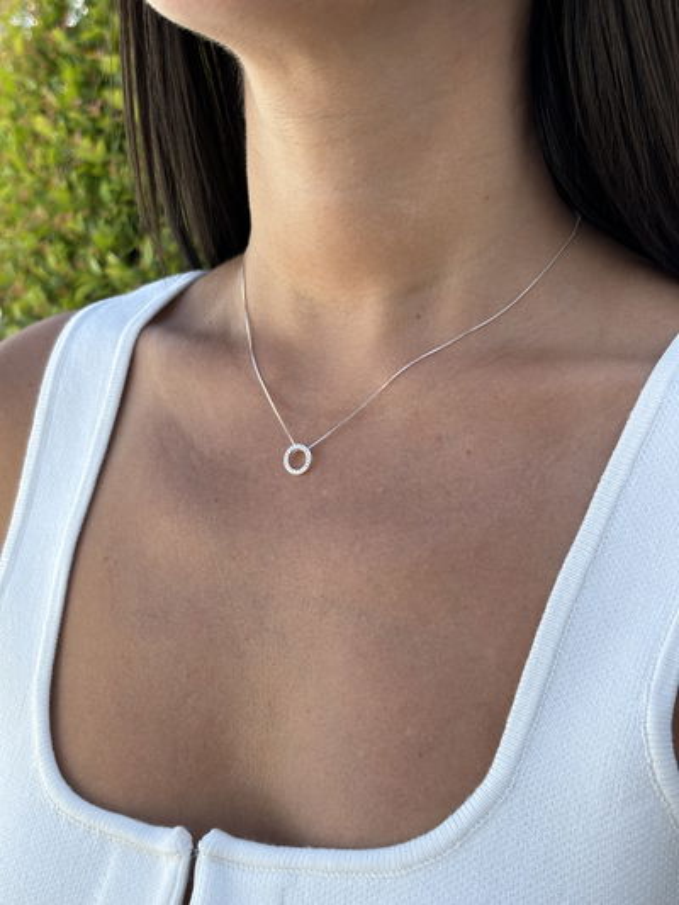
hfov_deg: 28.0
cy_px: 452
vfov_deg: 36.8
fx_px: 1359
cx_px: 340
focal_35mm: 52
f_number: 1.6
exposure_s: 1/649
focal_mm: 5.96
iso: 32
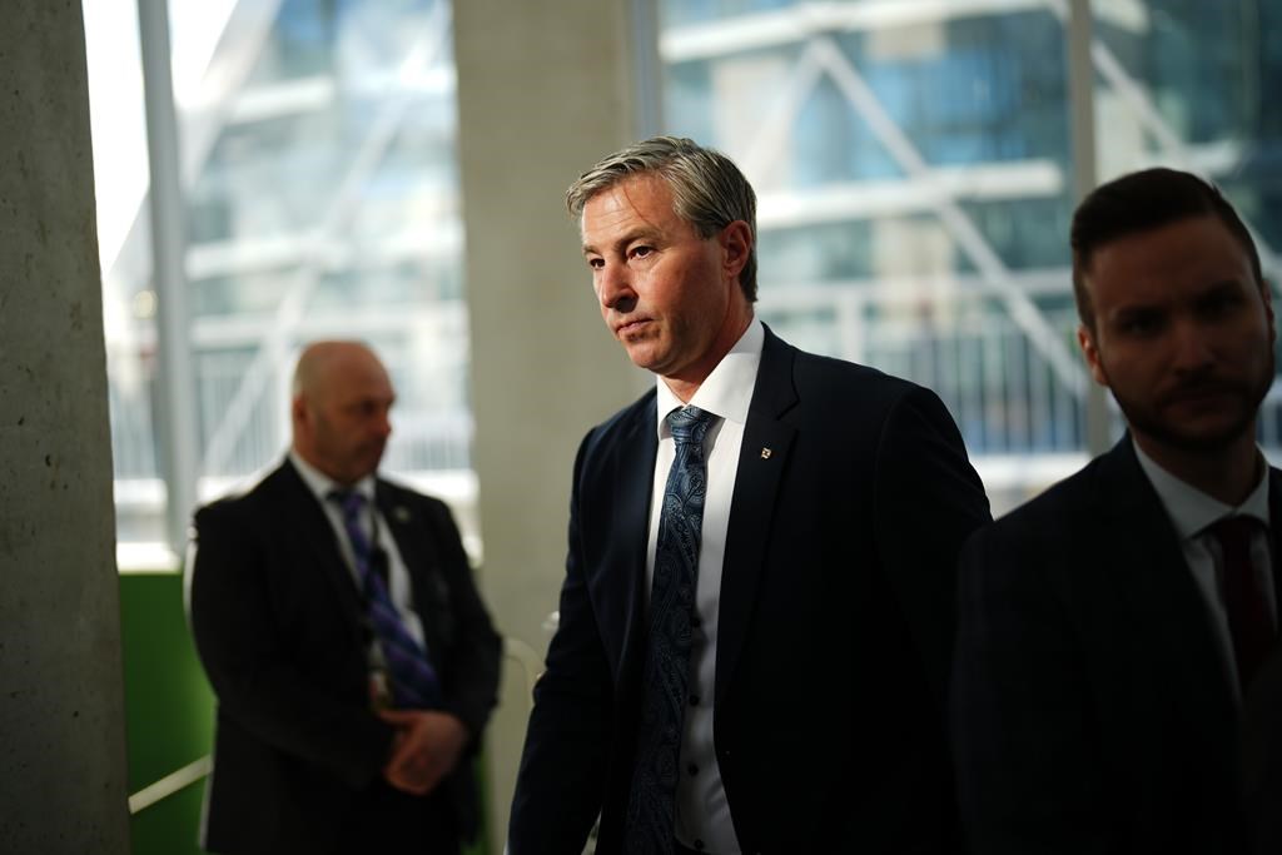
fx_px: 1781
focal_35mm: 50
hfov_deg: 39.6
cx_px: 641
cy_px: 428
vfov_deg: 27.0
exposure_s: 1/1250
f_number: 1.2
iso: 50
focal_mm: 50
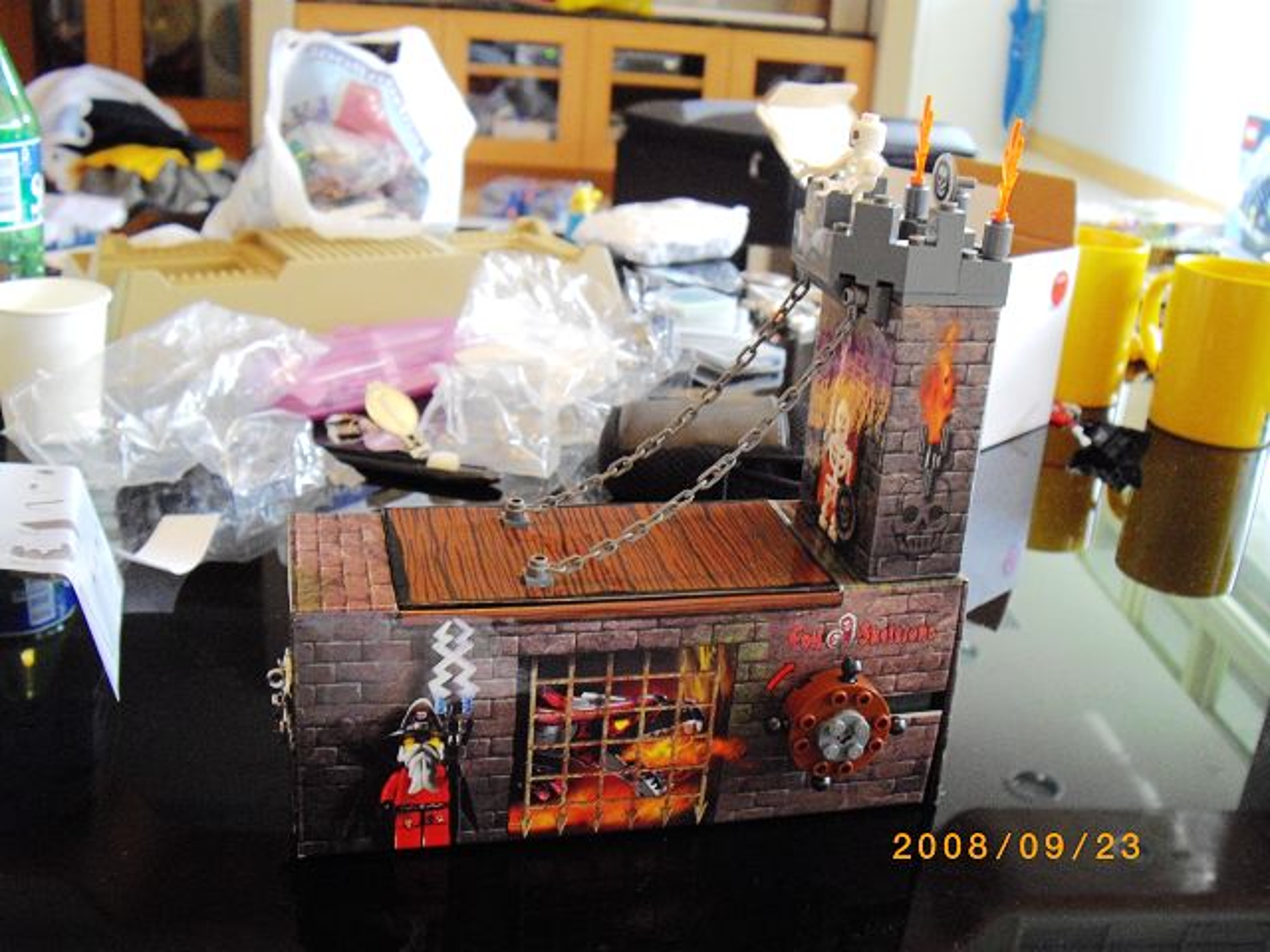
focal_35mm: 38
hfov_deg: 49.0
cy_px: 476
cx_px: 635
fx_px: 1394
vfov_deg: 37.7
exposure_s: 1/40
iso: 400
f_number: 2.8
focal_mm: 7.9
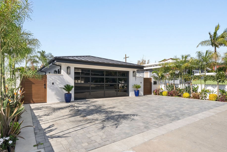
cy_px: 79
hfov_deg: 83.9
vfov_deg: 62.0
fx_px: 126
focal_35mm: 20
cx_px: 115
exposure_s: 1/200
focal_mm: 18
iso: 640
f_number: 20
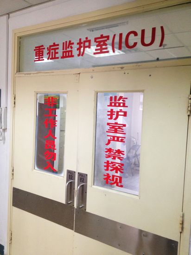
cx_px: 96
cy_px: 128
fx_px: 258
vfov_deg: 52.6
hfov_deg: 40.7
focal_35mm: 35
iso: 125
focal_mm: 4.28
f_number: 2.4
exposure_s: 1/20
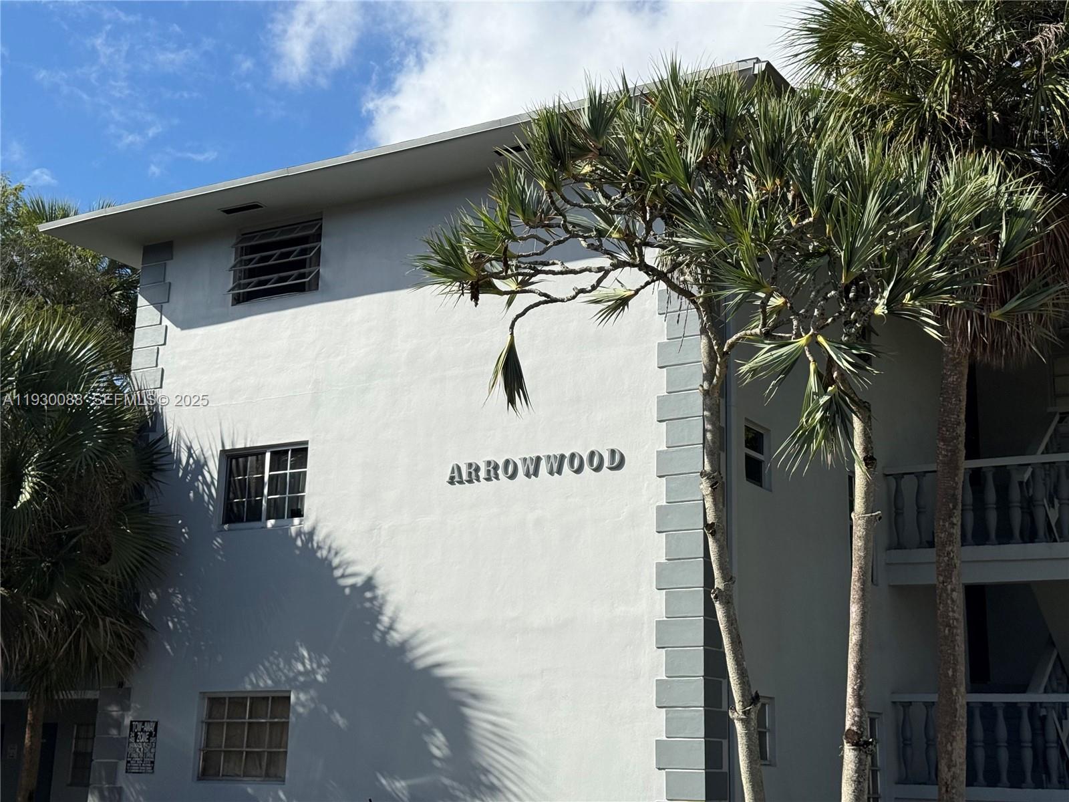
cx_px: 534
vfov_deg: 30.3
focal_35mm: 48
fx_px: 1482
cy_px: 401
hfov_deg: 39.7
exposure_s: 1/6024
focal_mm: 6.76
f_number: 1.78
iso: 64
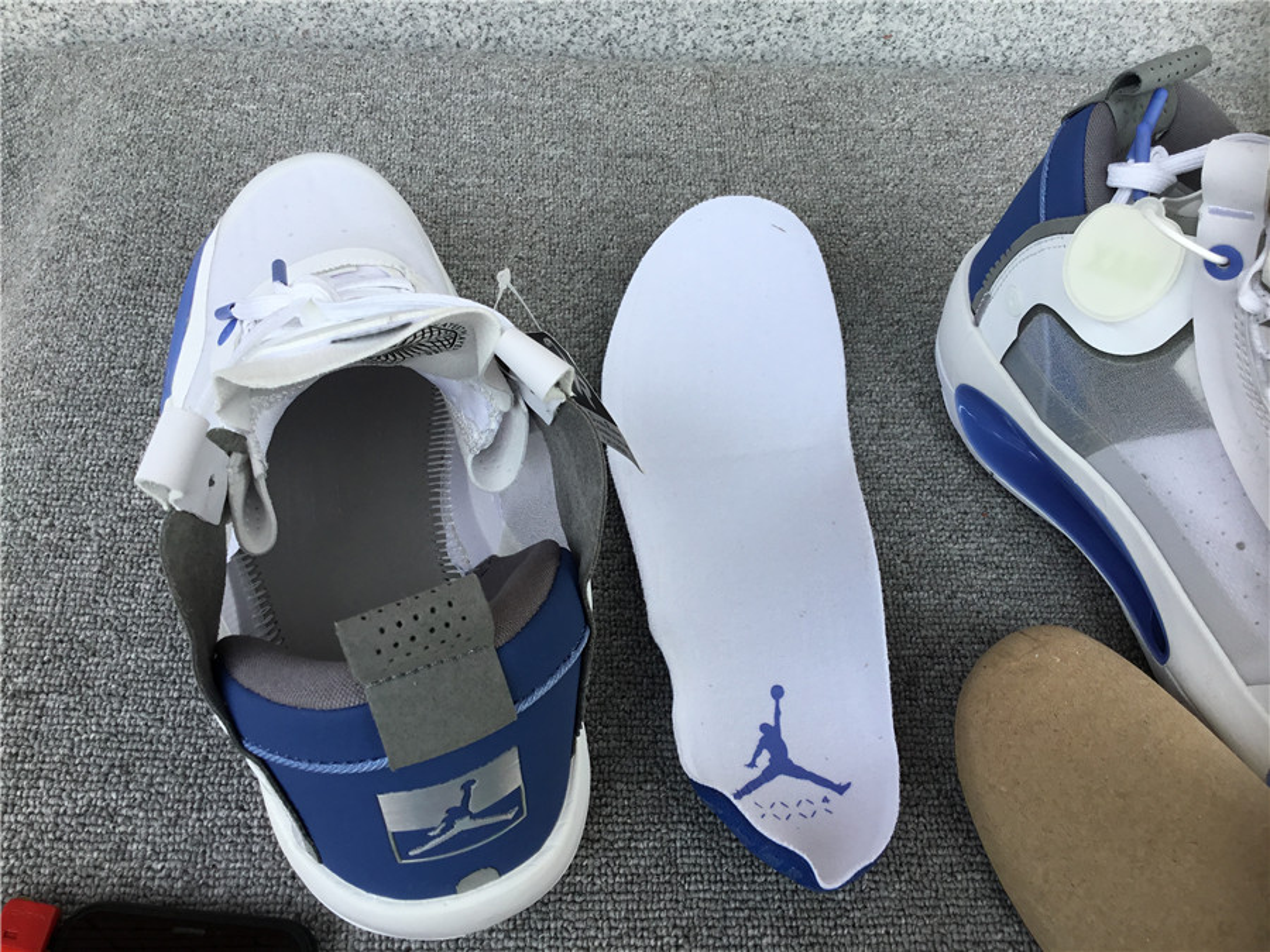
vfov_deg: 45.4
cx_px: 635
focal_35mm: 31
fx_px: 1137
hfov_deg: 58.4
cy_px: 476
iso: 25
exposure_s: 1/390
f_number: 2.4
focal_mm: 3.3
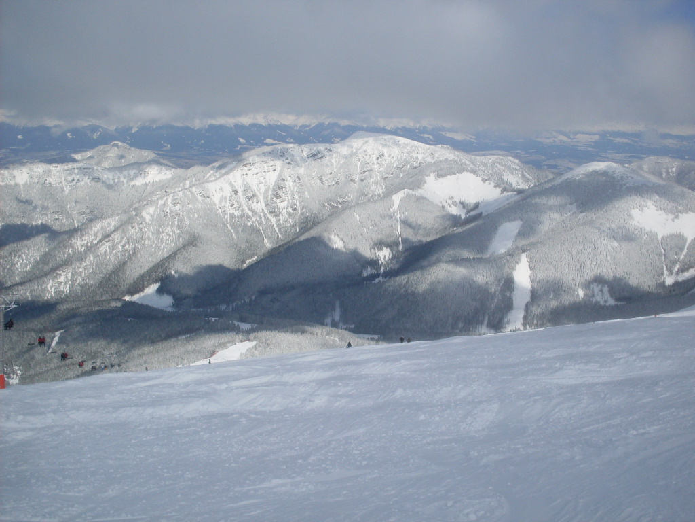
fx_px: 763
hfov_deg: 49.0
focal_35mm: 38
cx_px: 348
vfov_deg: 37.7
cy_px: 261
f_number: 8.4
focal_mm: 6.3
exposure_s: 1/750
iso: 80
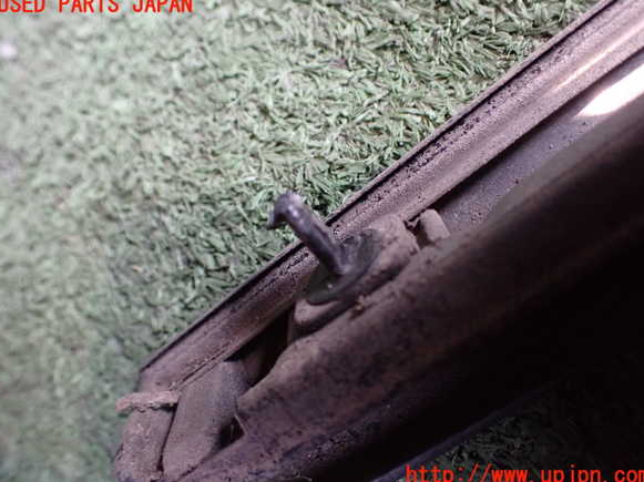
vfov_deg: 45.4
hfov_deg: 58.4
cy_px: 240
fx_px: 576
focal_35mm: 31
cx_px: 324
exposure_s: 1/100
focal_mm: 5.4
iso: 800
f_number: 2.3
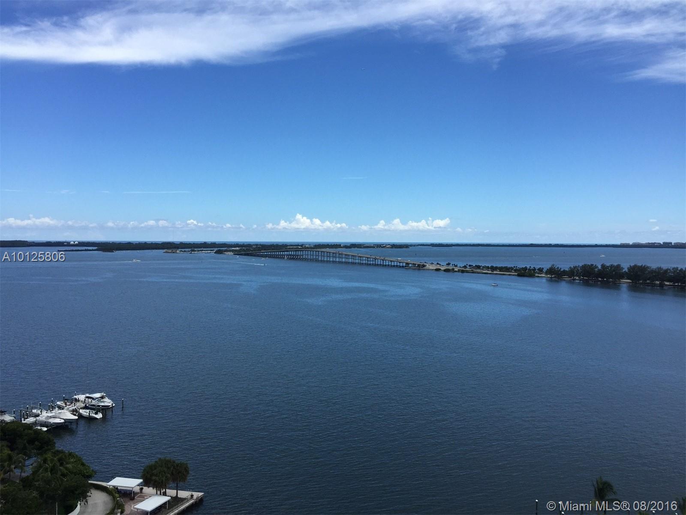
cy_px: 258
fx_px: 575
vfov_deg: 48.2
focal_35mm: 29
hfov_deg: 61.7
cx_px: 343
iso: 32
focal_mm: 4.15
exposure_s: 1/1980
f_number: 2.2
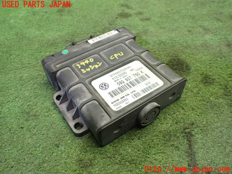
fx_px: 201
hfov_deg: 60.0
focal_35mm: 30
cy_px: 87
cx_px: 116
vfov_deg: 46.8
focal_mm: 5.4
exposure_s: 1/125
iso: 800
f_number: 2.3
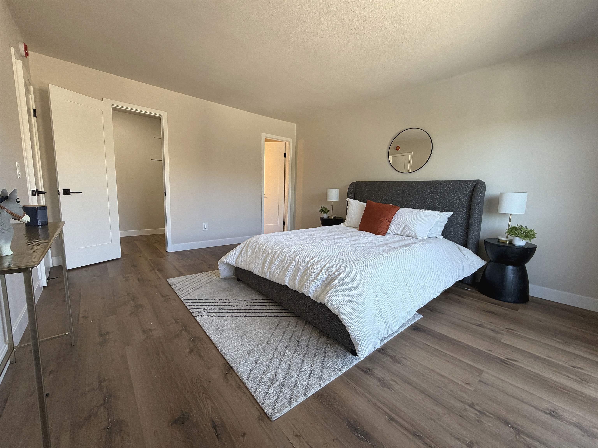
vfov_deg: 85.7
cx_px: 299
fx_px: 242
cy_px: 224
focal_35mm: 14
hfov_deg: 102.1
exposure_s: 1/120
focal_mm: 2.22
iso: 200
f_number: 2.2
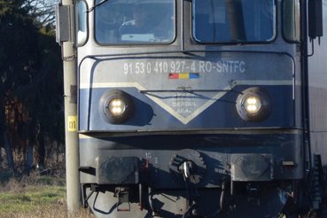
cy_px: 64
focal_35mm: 376
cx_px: 219
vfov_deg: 3.7
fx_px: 3415
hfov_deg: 5.5
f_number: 5
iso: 400
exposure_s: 1/1250
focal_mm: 116
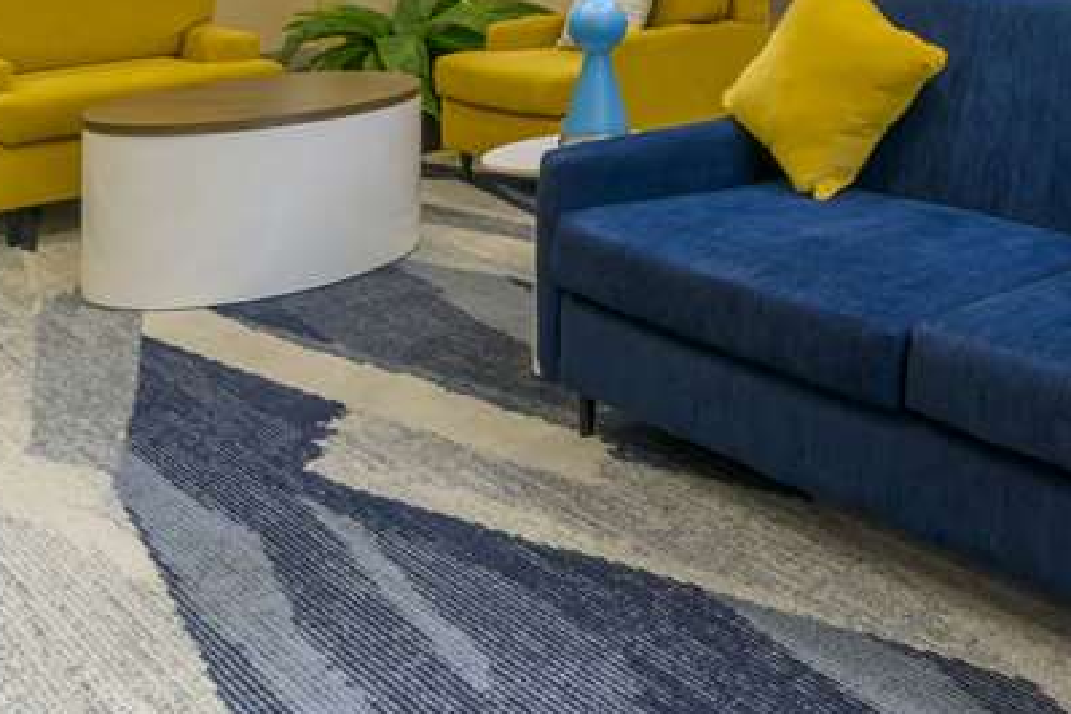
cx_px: 1204
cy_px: -145
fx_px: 1220
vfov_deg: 28.4
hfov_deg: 38.4
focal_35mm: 41
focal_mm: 16
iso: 400
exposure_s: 1/2
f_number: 11
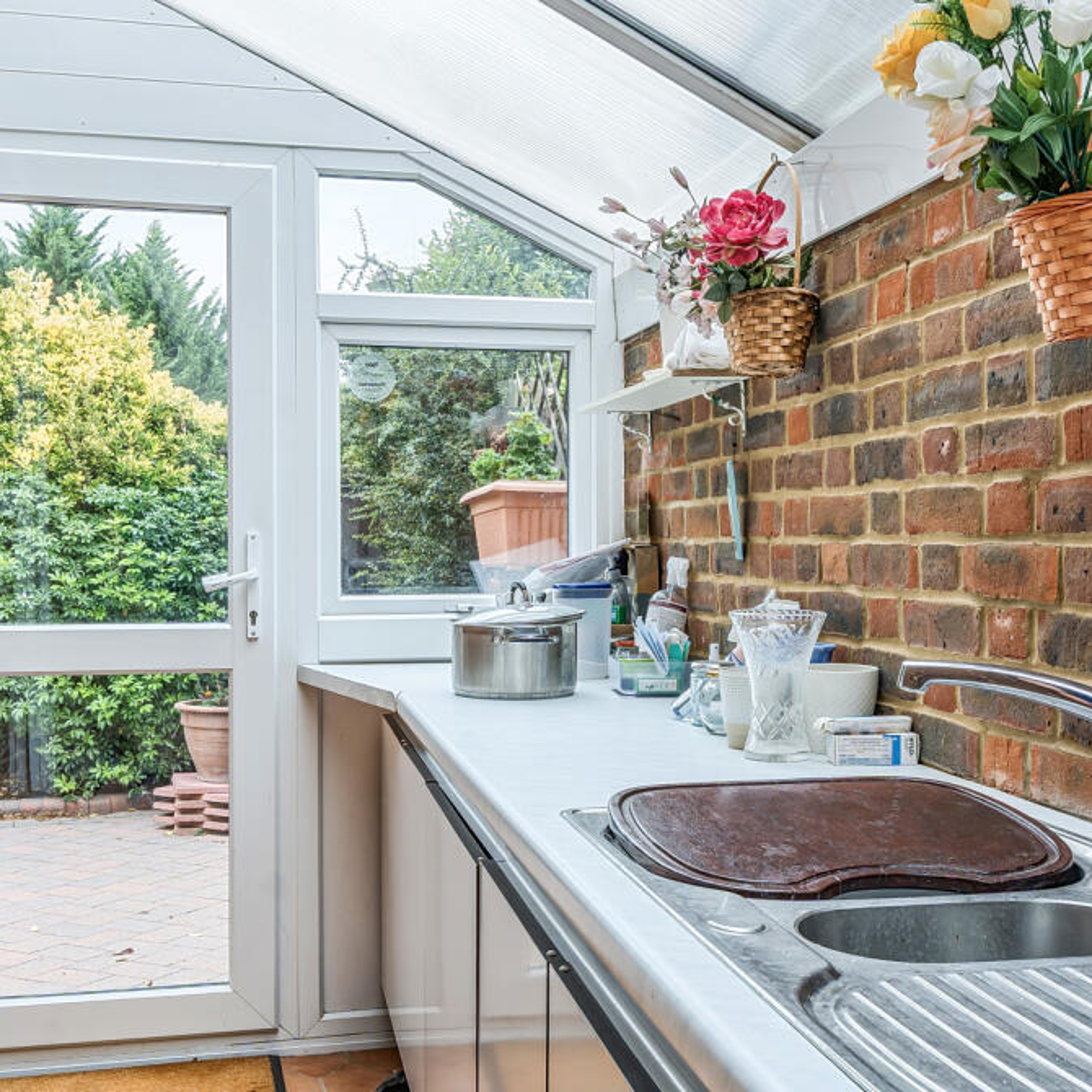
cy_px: 553
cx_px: 585
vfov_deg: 42.8
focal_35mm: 39
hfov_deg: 42.8
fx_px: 1392
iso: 100
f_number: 8
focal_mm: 20
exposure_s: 1/2.5
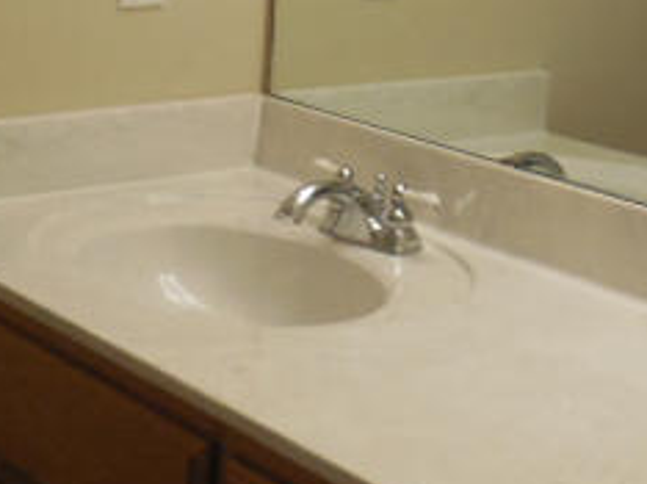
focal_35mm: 93
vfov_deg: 15.2
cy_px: -138
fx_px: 1736
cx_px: 470
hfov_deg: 21.0
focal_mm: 6.1
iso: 450
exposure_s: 1/250
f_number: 3.4
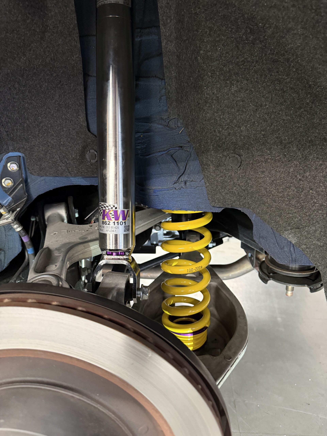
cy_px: 218
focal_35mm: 24
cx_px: 164
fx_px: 302
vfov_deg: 71.6
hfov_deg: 56.8
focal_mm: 6.76
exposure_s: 1/33
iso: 640
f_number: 1.78
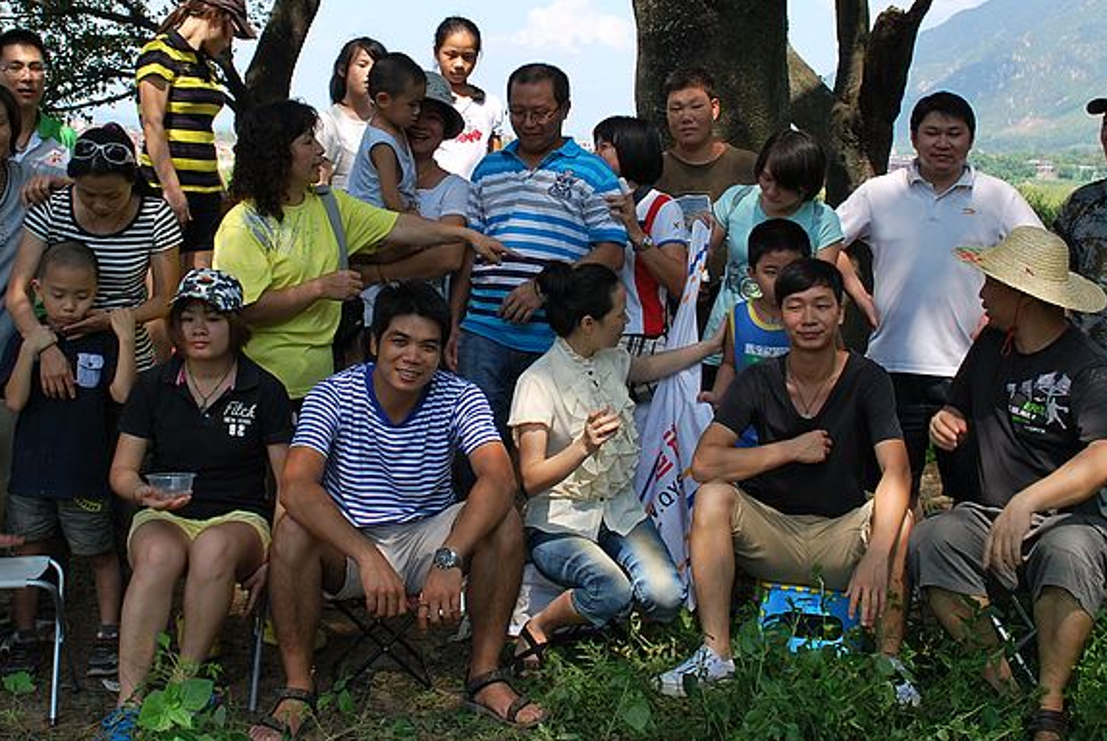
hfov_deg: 41.7
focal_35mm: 47
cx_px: 461
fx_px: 1447
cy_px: 241
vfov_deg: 28.5
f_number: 6.3
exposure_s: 1/160
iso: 100
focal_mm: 20
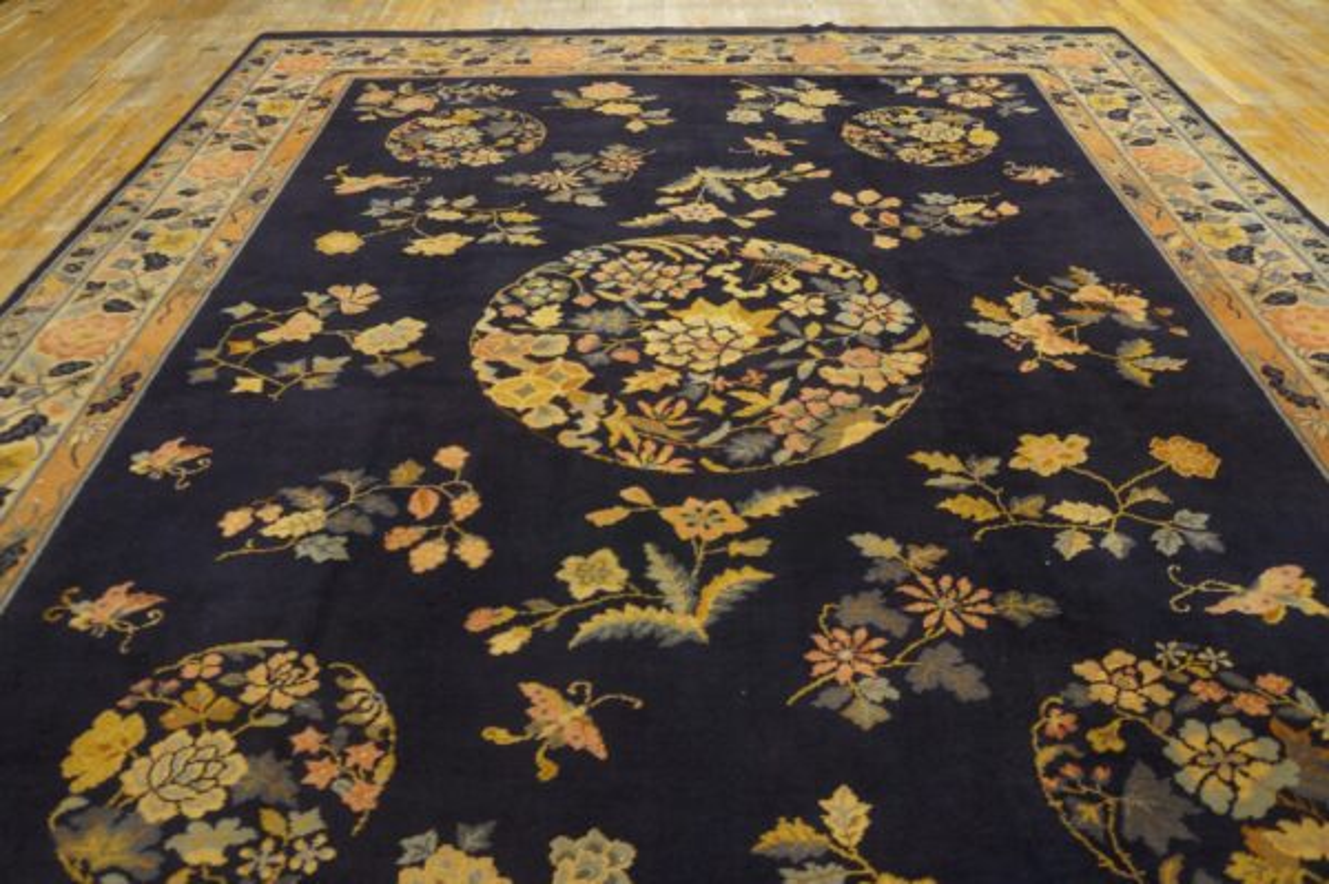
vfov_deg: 43.5
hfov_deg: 62.0
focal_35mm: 30
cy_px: 442
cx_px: 664
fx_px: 1107
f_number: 4
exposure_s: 1/60
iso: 1250
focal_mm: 20
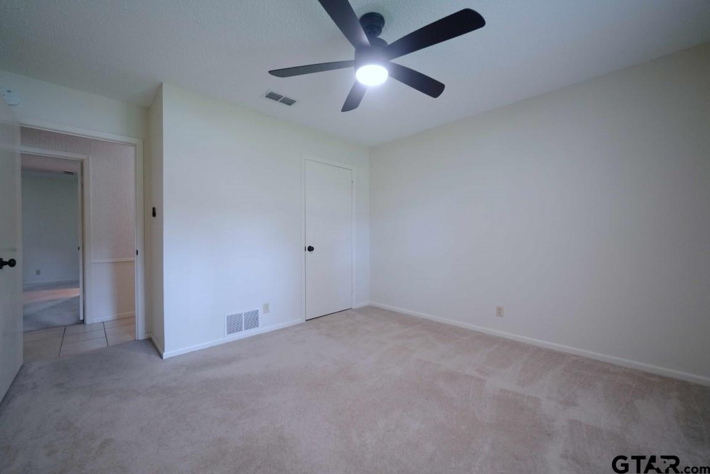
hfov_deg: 104.2
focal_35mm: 14
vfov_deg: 81.2
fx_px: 276
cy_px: 237
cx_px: 355
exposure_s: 1/160
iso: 2000
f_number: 4
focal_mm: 14
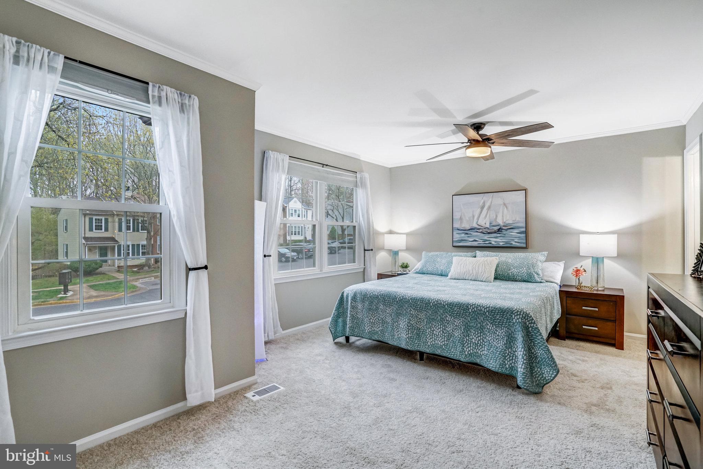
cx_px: 352
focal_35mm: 16
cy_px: 234
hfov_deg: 96.7
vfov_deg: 73.8
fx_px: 312
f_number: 8
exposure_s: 1/25
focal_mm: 16
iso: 1250
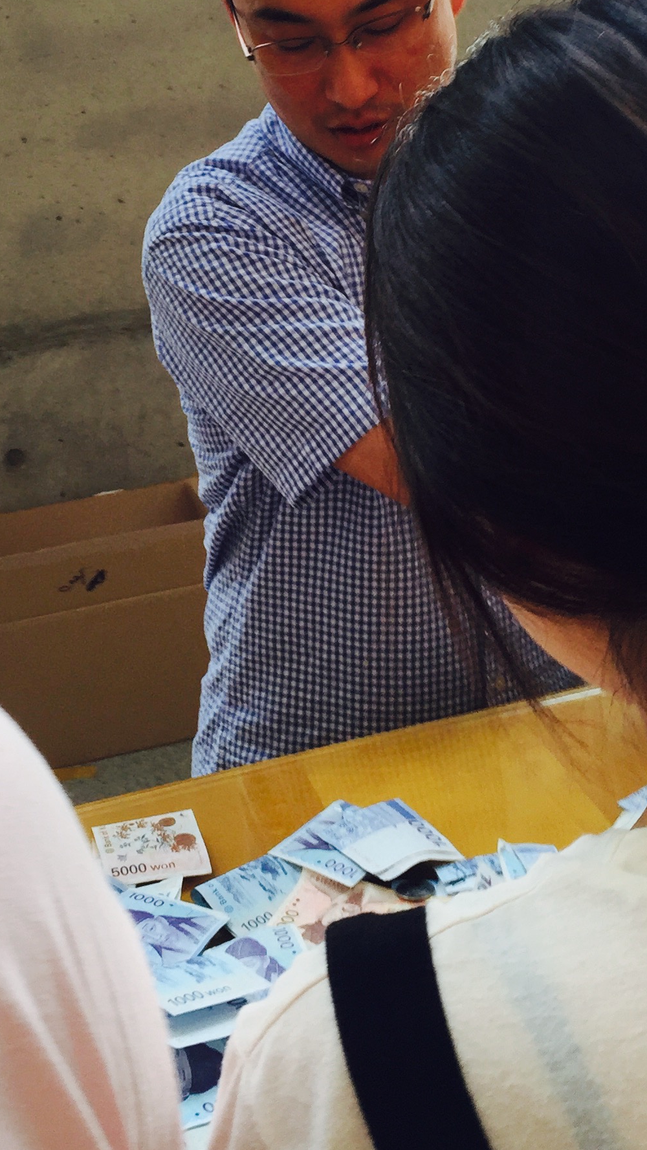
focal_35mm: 58
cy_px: 243
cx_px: 314
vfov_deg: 35.0
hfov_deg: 20.7
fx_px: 1769
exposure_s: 1/60
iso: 32
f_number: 2.2
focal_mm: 4.15
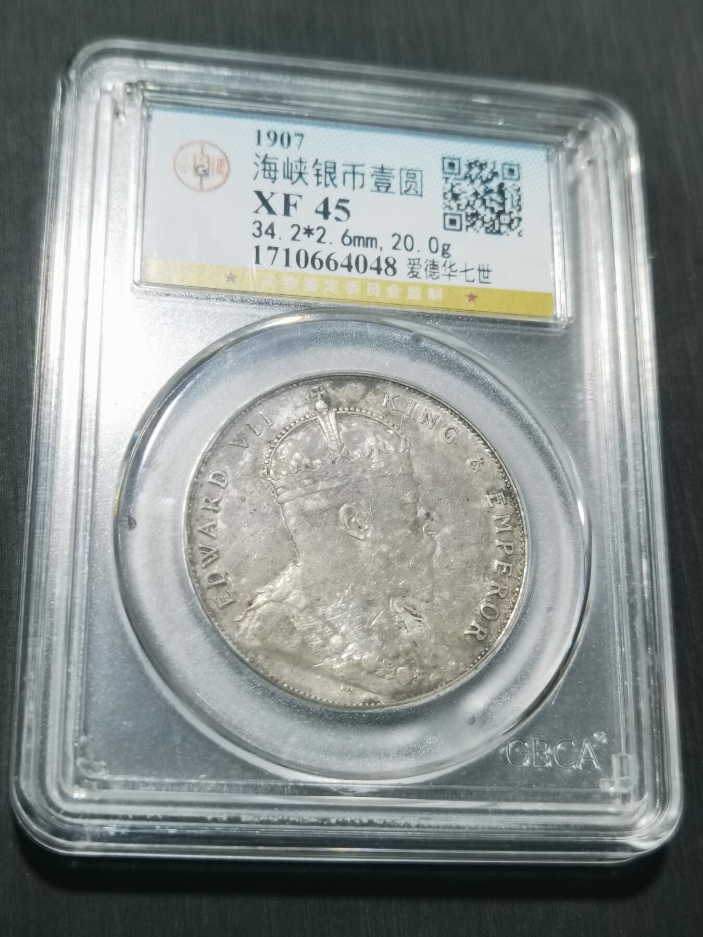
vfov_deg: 35.5
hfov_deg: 27.0
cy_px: 468
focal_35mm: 54
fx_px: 1462
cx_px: 352
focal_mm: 6.67
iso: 125
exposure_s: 1/100
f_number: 1.9
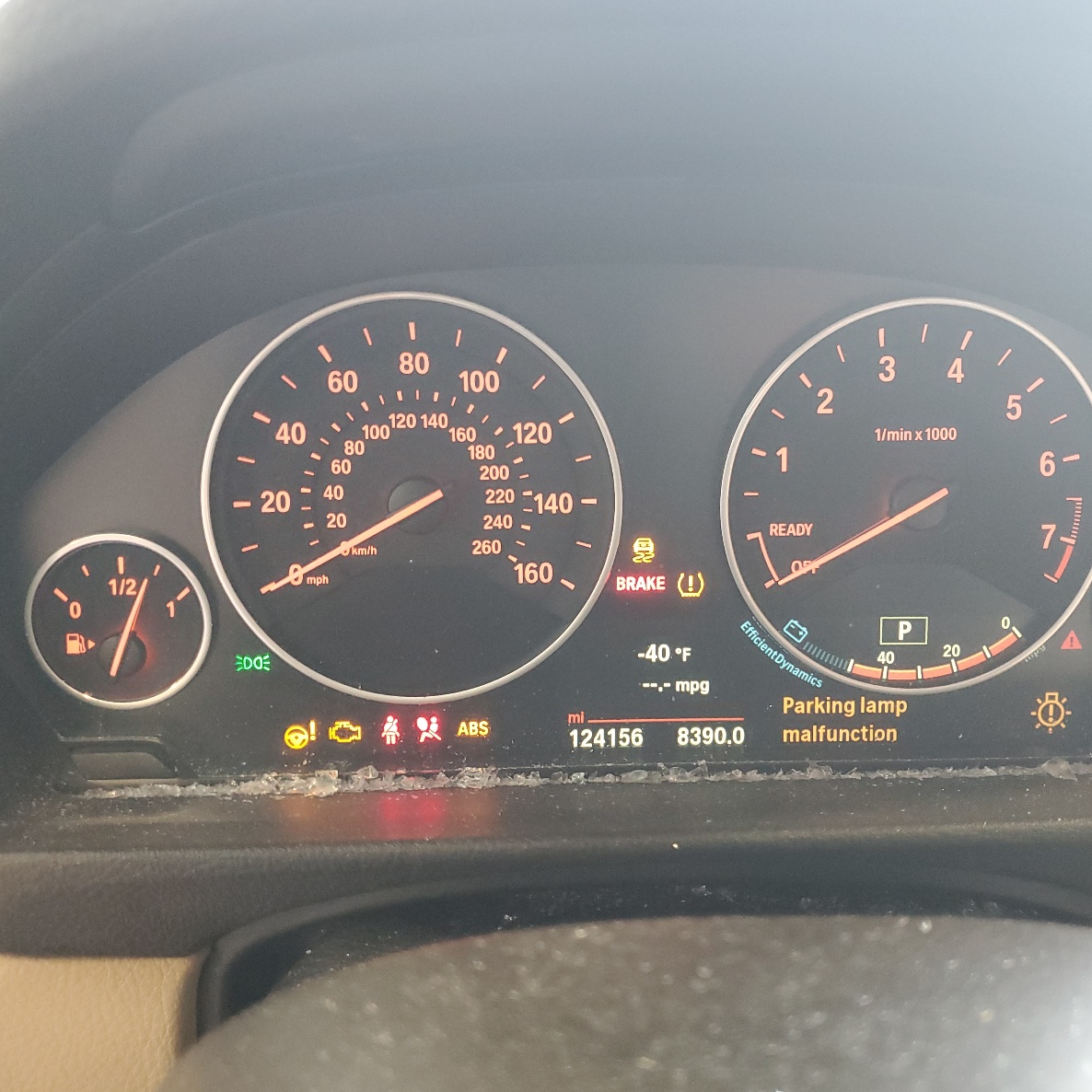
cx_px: 645
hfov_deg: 52.2
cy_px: 547
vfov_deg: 52.5
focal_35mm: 31
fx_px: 1106
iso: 326
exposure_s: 1/40
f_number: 1.5
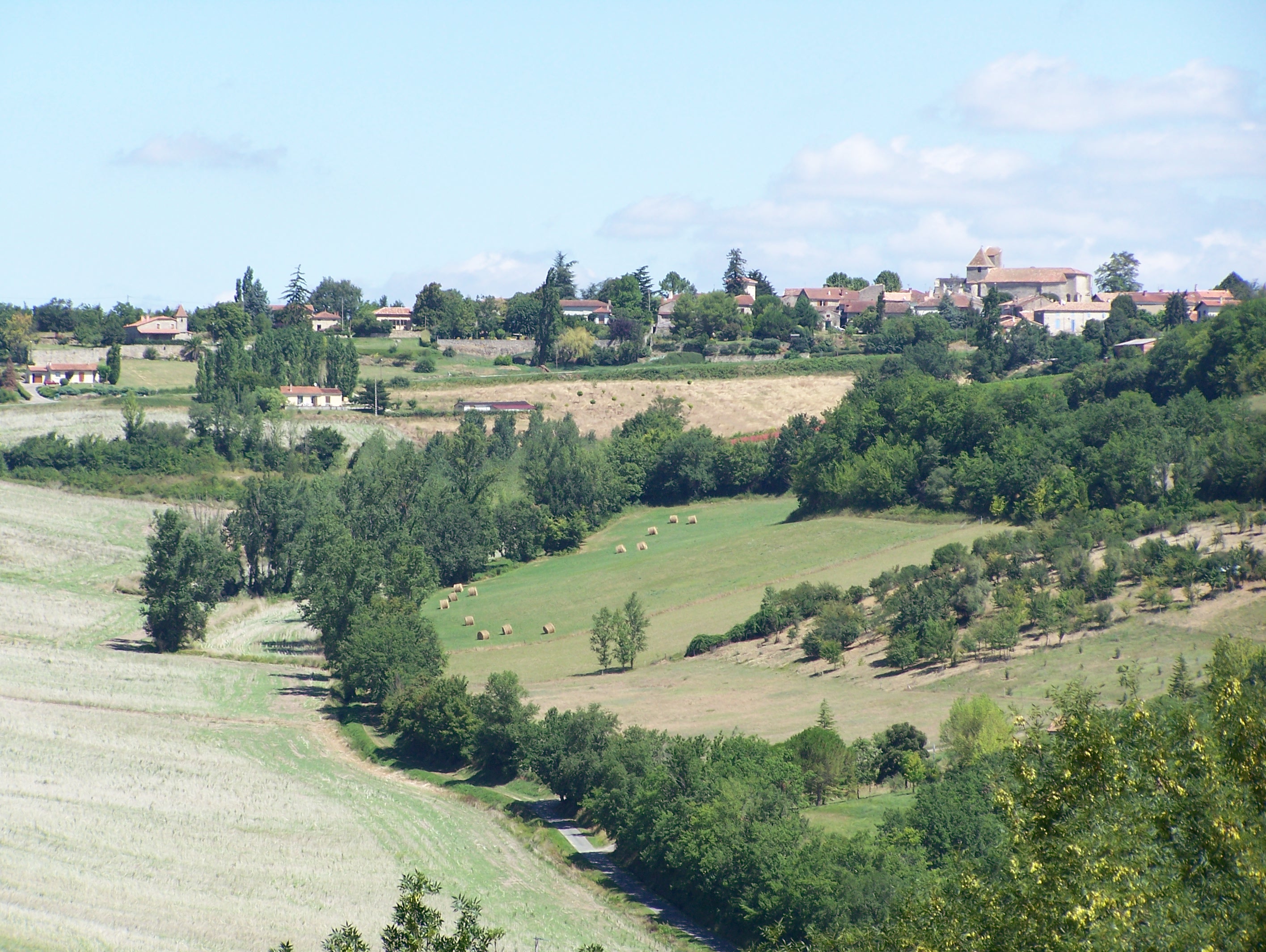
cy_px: 476
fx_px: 6917
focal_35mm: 189
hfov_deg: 10.5
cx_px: 633
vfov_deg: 7.9
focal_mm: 31.3
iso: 80
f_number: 4.5
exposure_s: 1/500
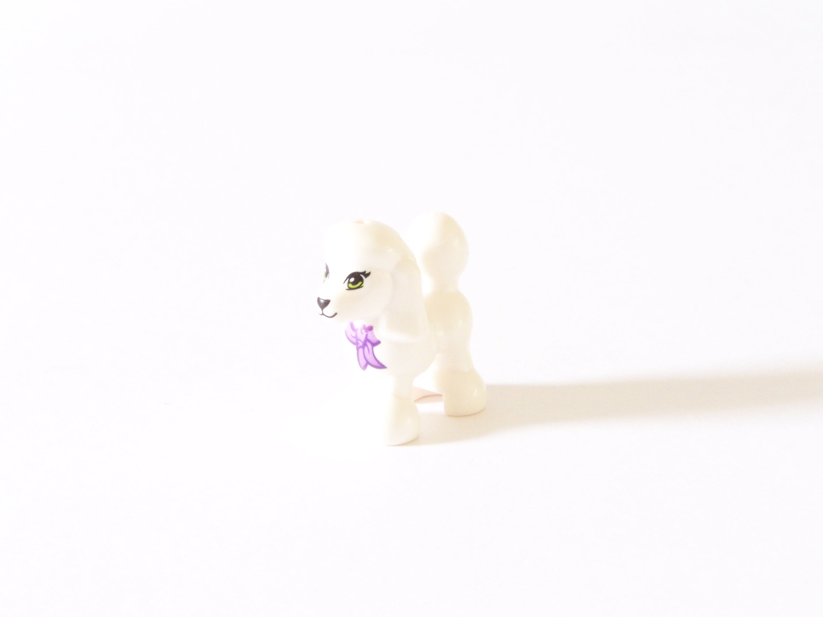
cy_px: 308
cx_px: 412
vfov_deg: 14.1
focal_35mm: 105
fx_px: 2496
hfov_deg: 18.7
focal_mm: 17.5
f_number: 8
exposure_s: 1/8
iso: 400
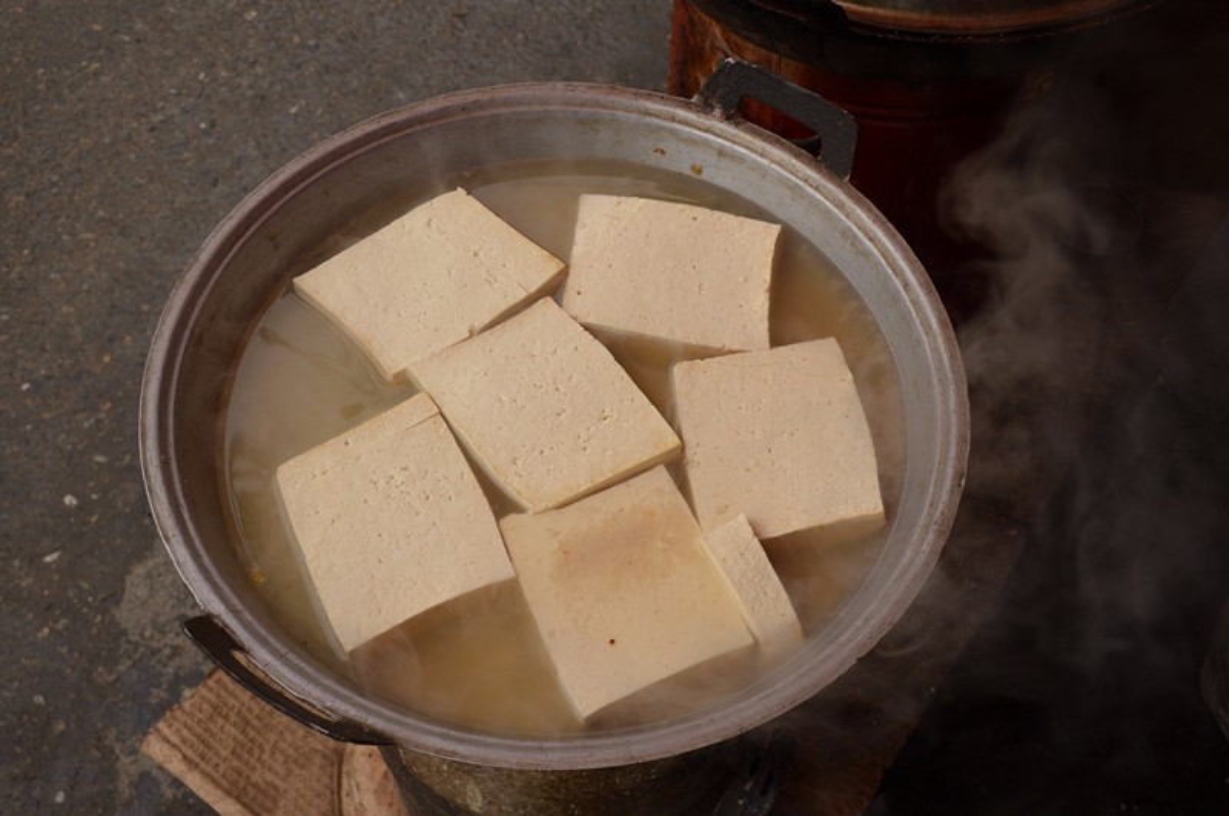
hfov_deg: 49.6
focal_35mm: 39
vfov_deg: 34.1
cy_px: 408
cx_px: 614
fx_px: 1330
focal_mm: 26
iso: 400
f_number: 6.3
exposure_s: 1/160
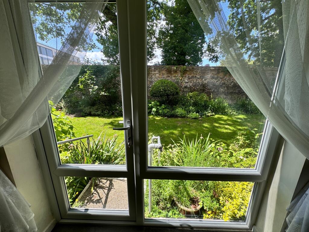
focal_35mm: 14
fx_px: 125
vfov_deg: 85.7
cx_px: 154
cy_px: 116
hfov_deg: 102.1
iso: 40
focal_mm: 2.22
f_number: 2.2
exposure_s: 1/241
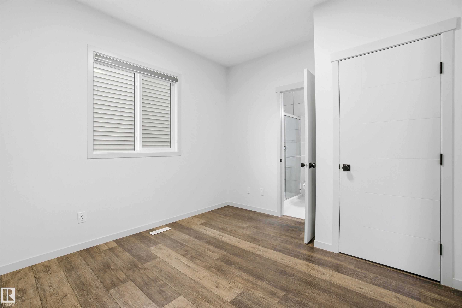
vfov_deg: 77.3
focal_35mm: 15
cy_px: 154
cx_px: 231
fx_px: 193
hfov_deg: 100.4
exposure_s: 1/125
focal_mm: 10
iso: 400
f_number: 8
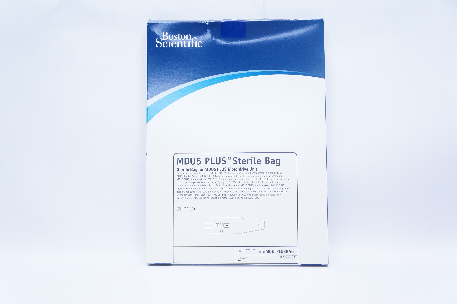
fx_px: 437
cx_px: 228
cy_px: 152
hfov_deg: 55.2
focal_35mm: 34
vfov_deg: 38.3
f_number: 4
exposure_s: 1/200
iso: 1600
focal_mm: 23
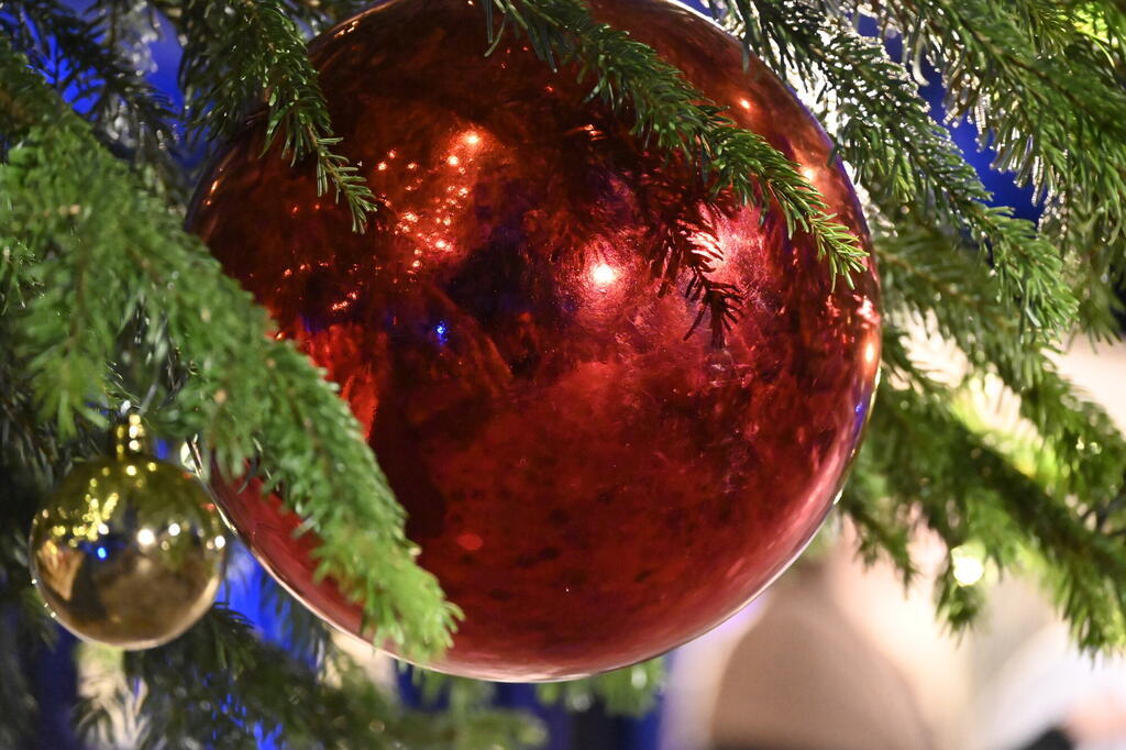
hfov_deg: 9.8
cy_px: 375
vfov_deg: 6.5
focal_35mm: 210
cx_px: 563
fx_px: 6566
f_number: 5.3
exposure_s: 1/60
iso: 12800
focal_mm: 140
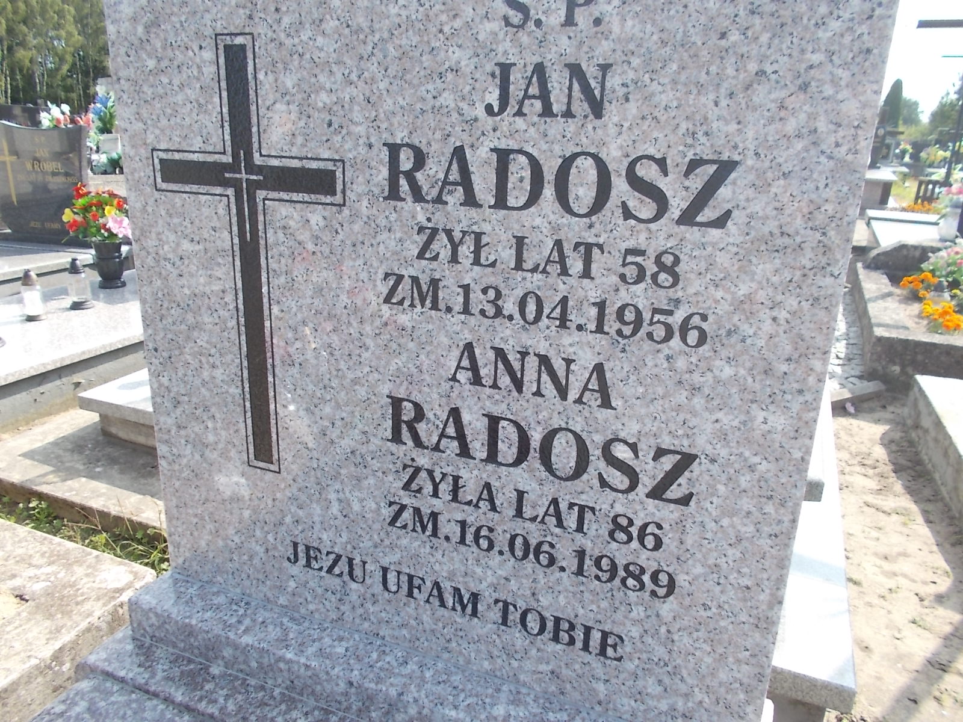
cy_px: 361
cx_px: 482
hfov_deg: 67.3
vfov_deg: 53.1
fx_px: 723
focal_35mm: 26
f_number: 3.2
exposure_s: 1/320
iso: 80
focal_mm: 4.6
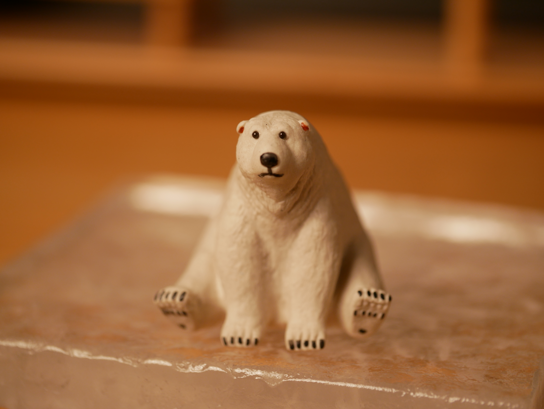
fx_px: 1415
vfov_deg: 16.4
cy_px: 204
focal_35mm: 90
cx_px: 272
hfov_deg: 21.8
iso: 200
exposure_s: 1/125
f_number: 2.8
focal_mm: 45
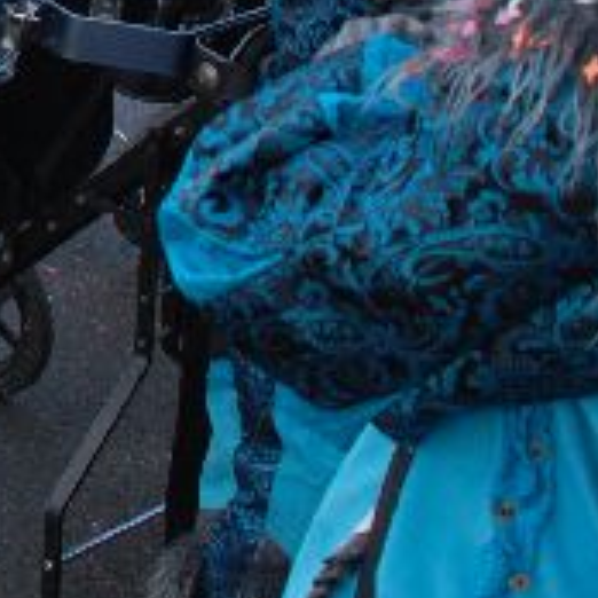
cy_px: -369
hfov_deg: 12.1
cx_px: -378
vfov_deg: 12.2
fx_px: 2639
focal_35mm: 135
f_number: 5.6
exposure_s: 1/125
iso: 180
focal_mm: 18
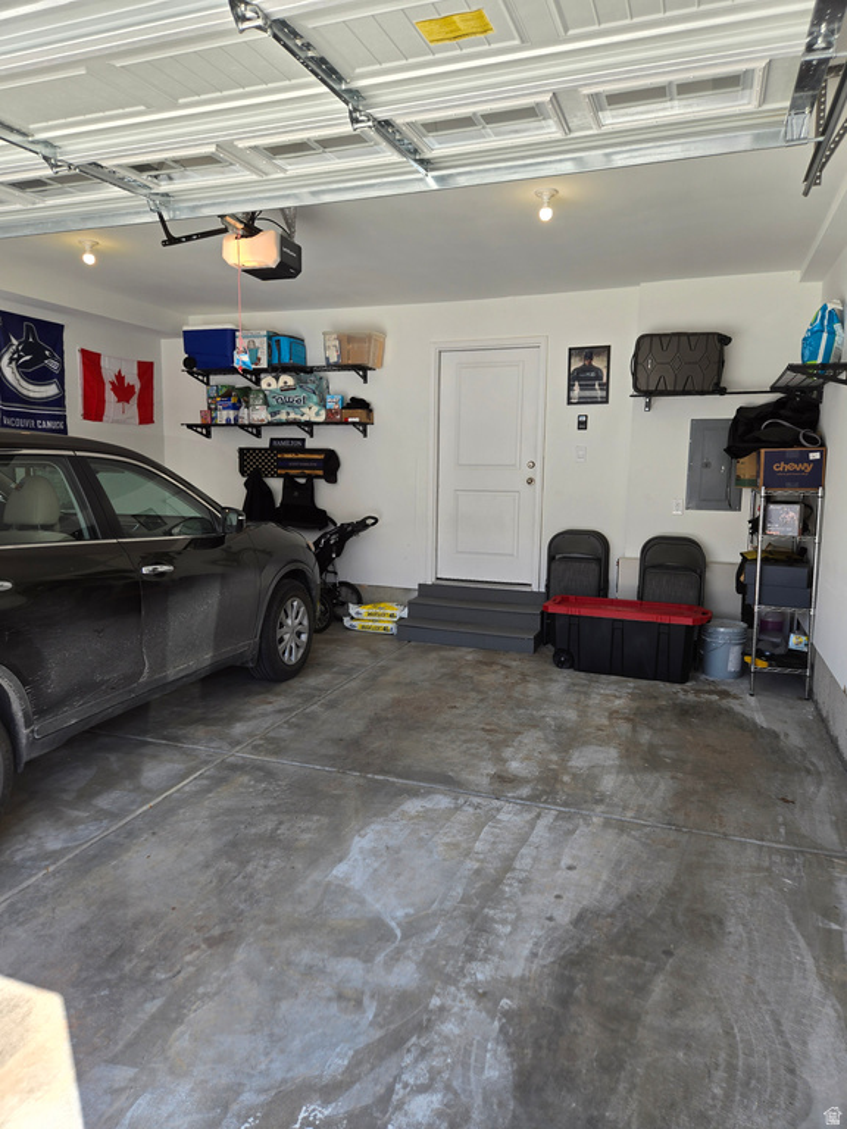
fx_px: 750
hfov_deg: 58.9
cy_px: 564
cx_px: 424
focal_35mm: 23
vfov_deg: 73.9
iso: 25
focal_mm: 5.4
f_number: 1.8
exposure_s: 1/209
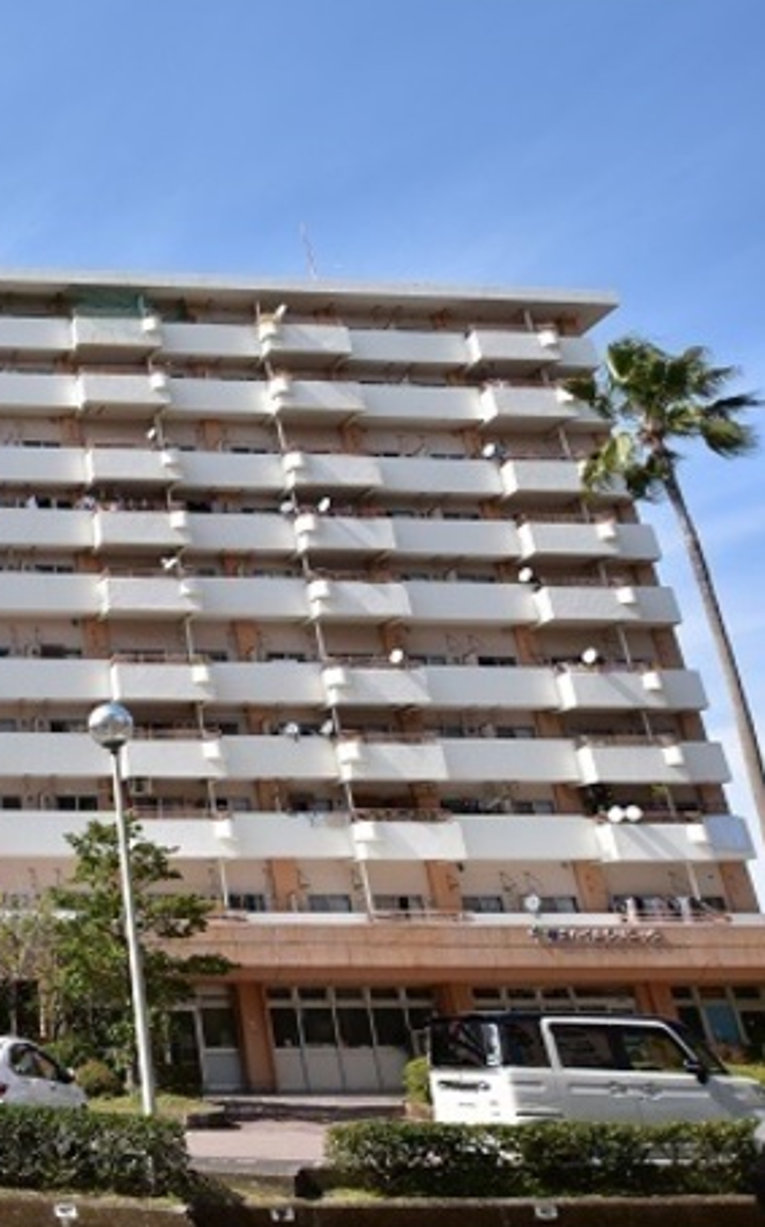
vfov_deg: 58.4
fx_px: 1098
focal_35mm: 33
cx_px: -238
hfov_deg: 30.2
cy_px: 593
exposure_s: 1/1000
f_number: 5
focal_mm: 13
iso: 160
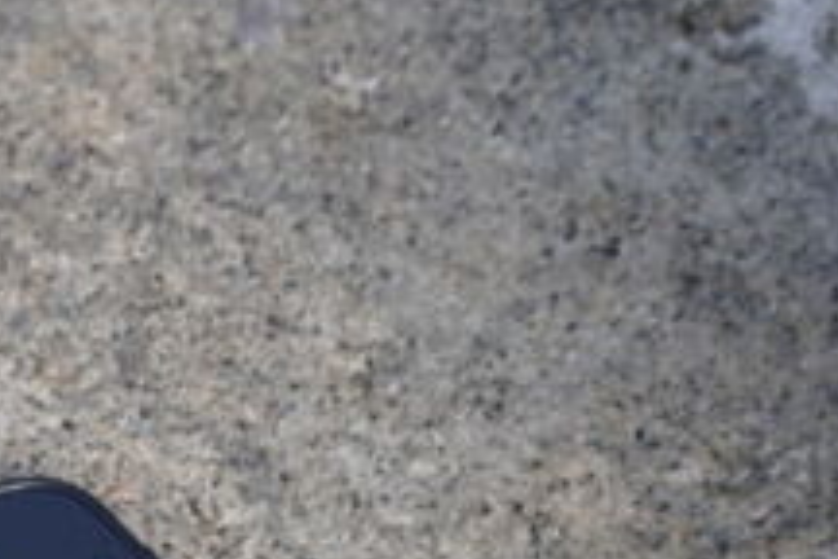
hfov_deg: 9.6
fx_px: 4911
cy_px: 990
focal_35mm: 211
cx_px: -285
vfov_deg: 6.4
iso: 400
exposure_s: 1/250
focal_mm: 55
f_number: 7.1
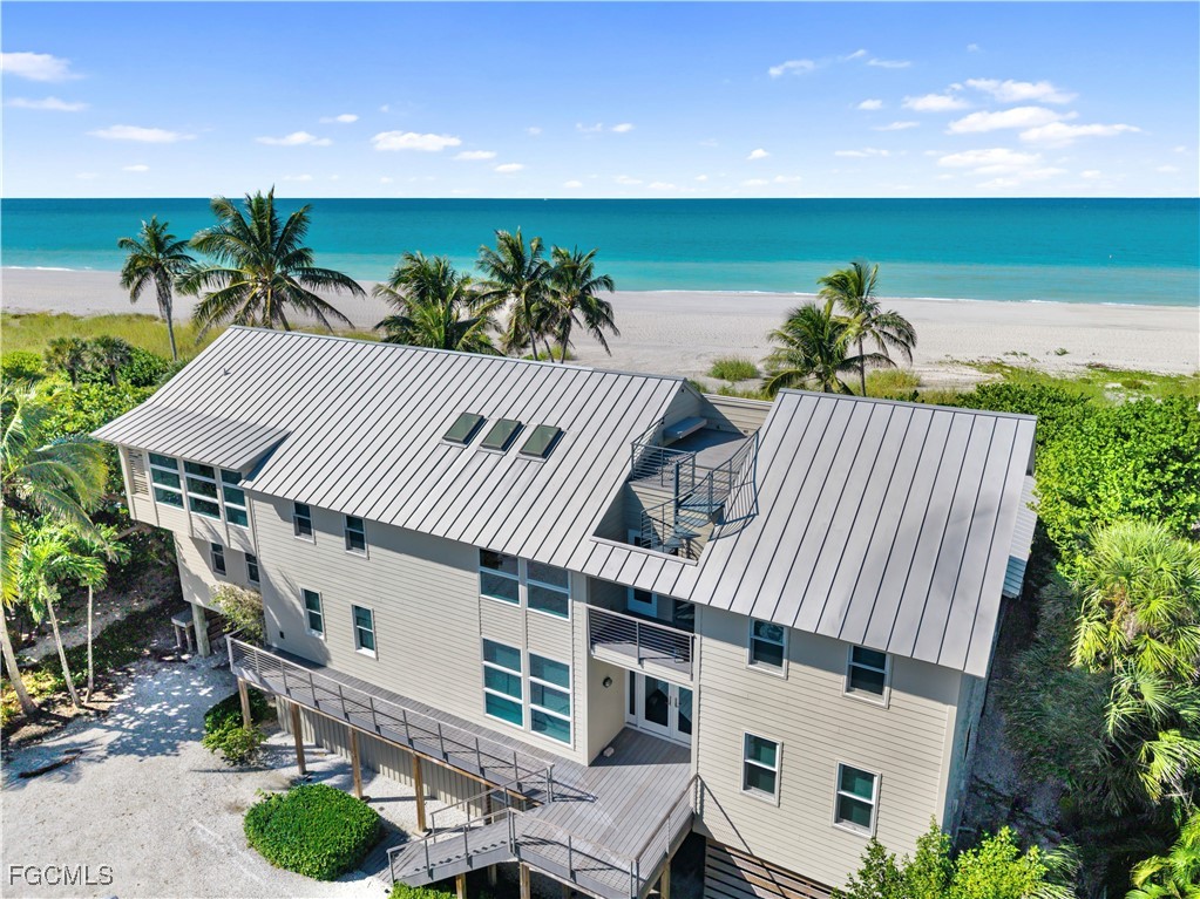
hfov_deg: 71.6
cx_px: 600
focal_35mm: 24
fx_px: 832
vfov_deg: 56.8
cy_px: 450
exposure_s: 1/640
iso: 100
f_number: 1.8
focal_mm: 8.67
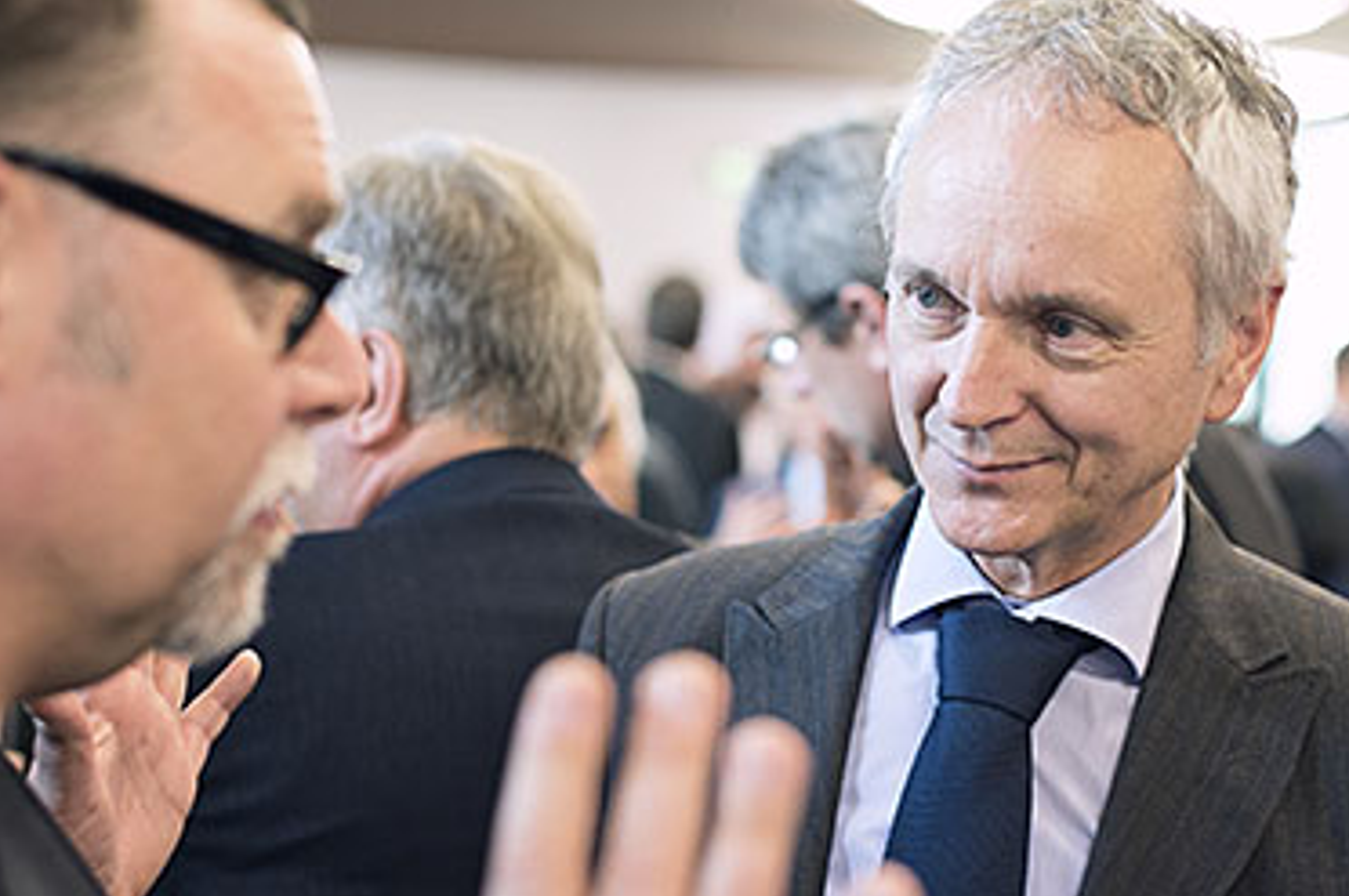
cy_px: 551
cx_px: 718
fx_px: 2919
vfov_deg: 17.4
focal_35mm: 78
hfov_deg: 26.0
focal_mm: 50
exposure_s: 1/160
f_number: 2.5
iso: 2000
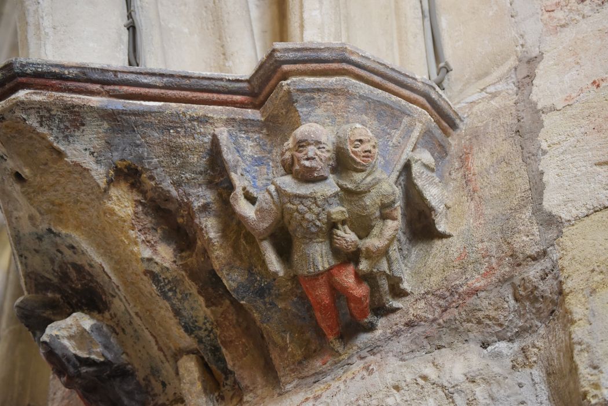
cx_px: 304
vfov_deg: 16.6
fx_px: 1393
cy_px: 203
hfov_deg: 24.6
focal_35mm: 82
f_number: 4
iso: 1000
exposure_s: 1/60
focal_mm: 55
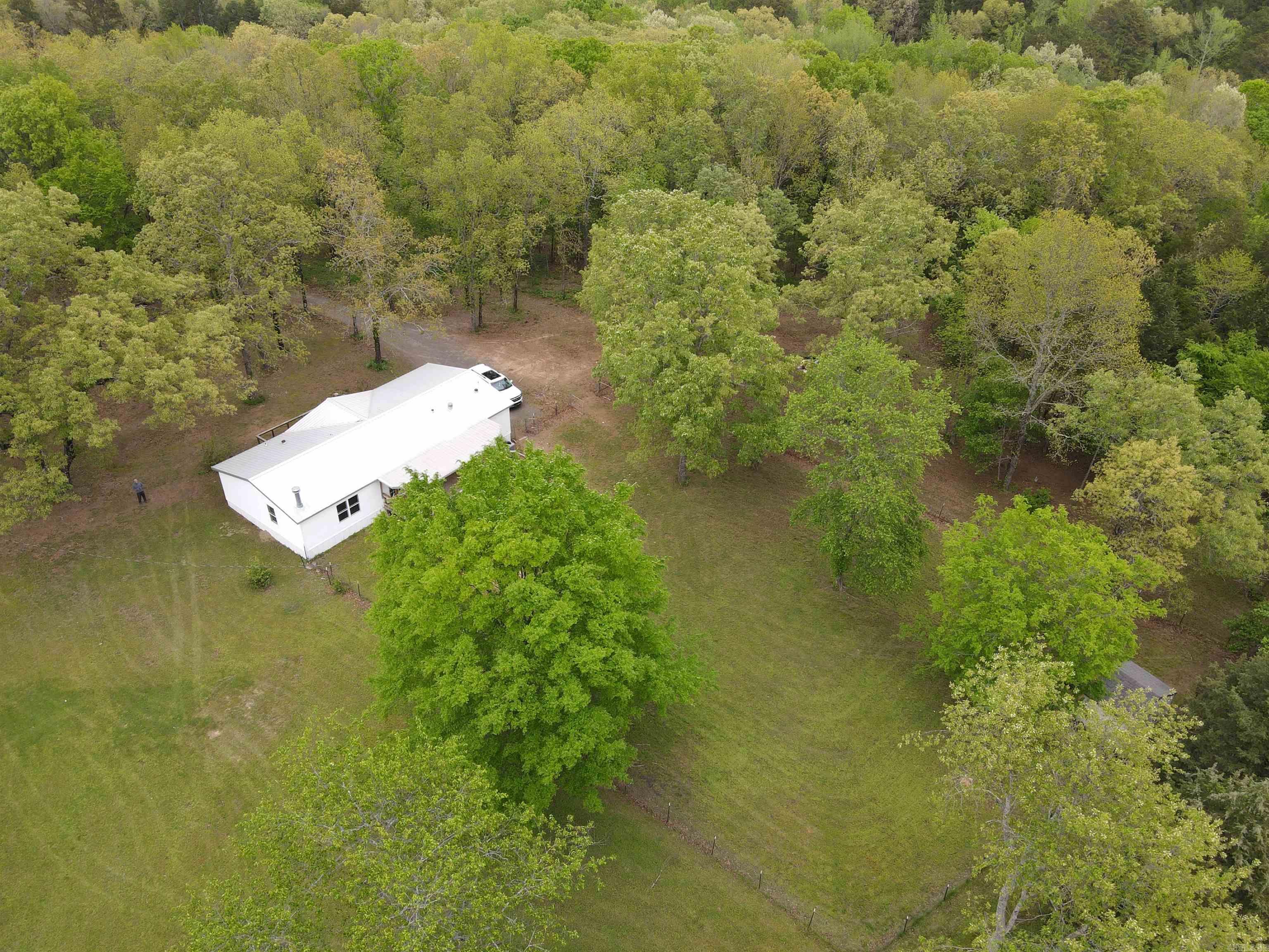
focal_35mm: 24
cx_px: 634
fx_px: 880
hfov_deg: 71.6
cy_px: 476
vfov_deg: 56.8
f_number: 2.8
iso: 100
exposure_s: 1/160
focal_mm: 4.5
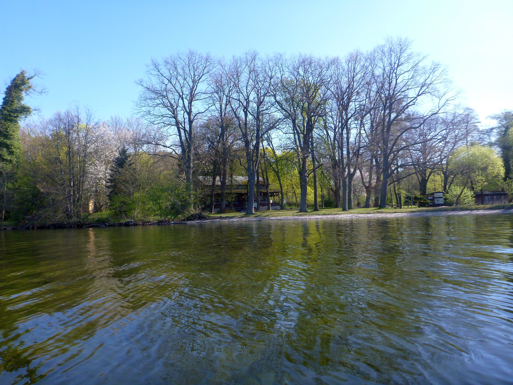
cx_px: 256
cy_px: 192
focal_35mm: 28
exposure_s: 1/320
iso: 100
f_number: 3.3
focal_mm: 4.9
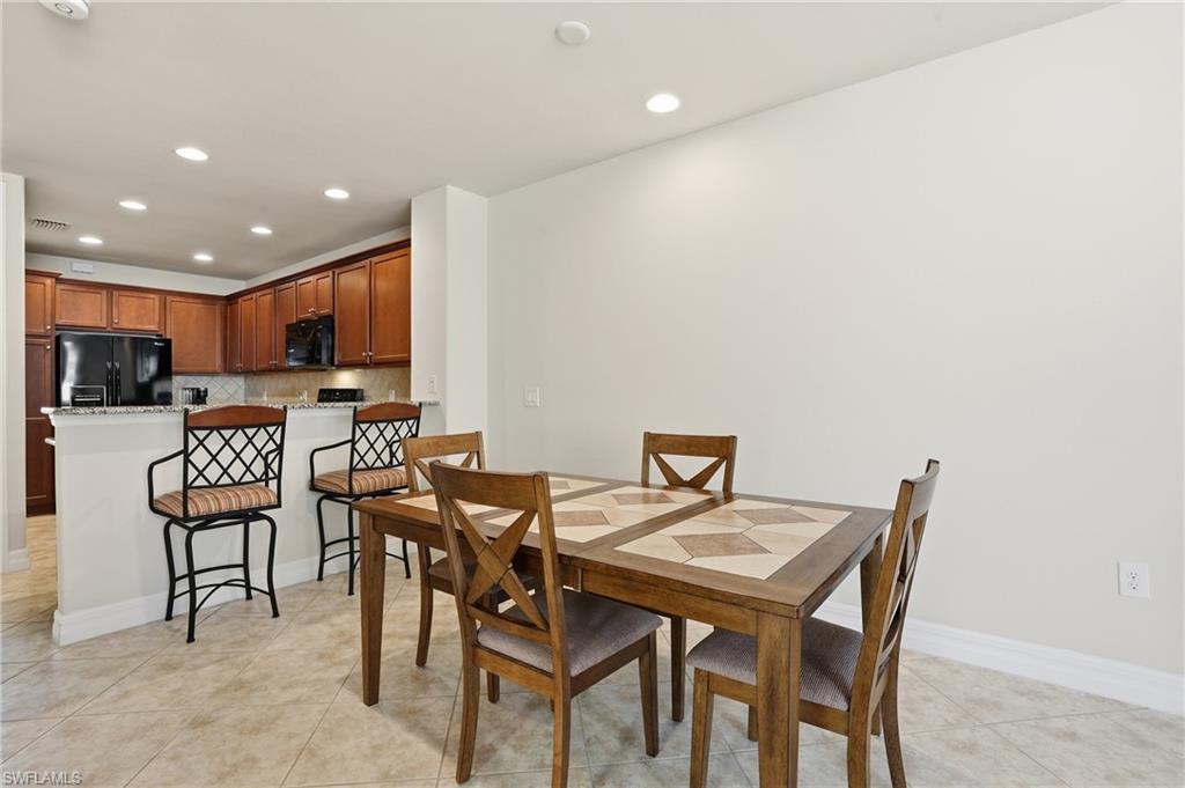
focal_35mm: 16
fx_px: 526
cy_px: 394
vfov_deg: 73.7
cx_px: 592
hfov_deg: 96.8
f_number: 9
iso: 400
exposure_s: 1/40
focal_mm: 16
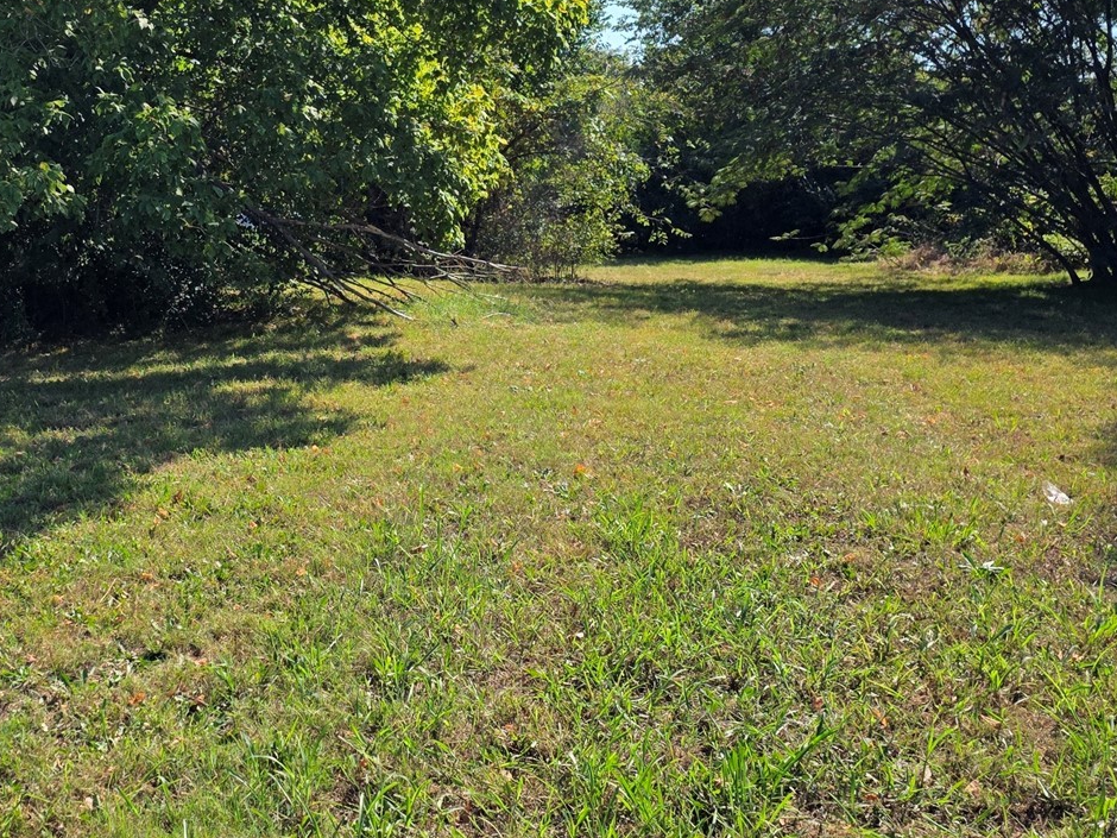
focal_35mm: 47
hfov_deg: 39.8
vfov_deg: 30.6
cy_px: 267
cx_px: 345
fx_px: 1517
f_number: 1.7
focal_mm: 6.25
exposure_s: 1/5778
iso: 80
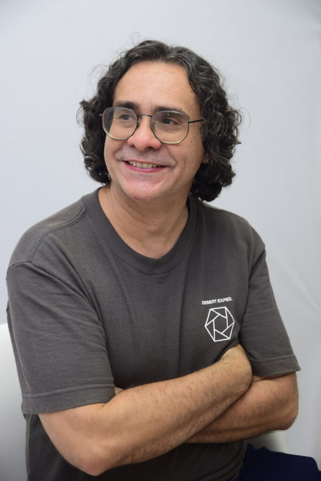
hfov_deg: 22.6
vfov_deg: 33.4
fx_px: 802
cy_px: 240
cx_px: 160
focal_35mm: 60
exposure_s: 1/125
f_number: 2.8
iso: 400
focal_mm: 40
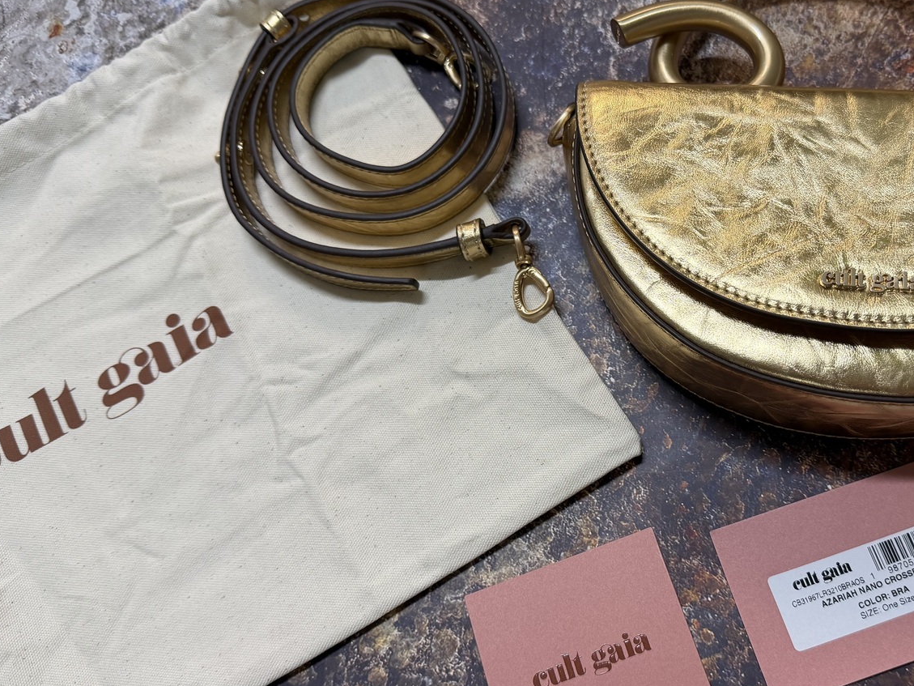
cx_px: 586
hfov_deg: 53.2
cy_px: 364
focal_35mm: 34
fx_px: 898
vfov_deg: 41.8
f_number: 1.78
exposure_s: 1/100
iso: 200
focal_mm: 6.76
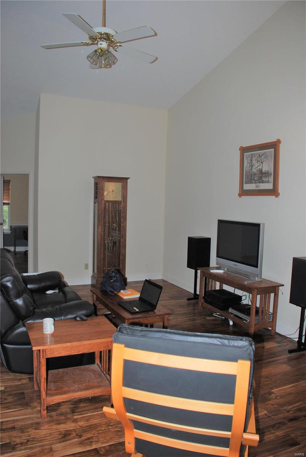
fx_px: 381
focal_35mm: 30
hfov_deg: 43.7
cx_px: 153
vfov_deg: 61.9
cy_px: 228
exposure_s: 1/60
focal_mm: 20
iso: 200
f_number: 3.8
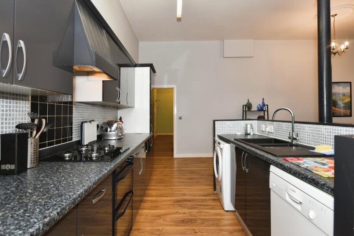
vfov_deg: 64.5
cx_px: 170
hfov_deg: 86.9
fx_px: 187
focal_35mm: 19
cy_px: 110
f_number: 8
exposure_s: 1/40
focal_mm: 10
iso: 400
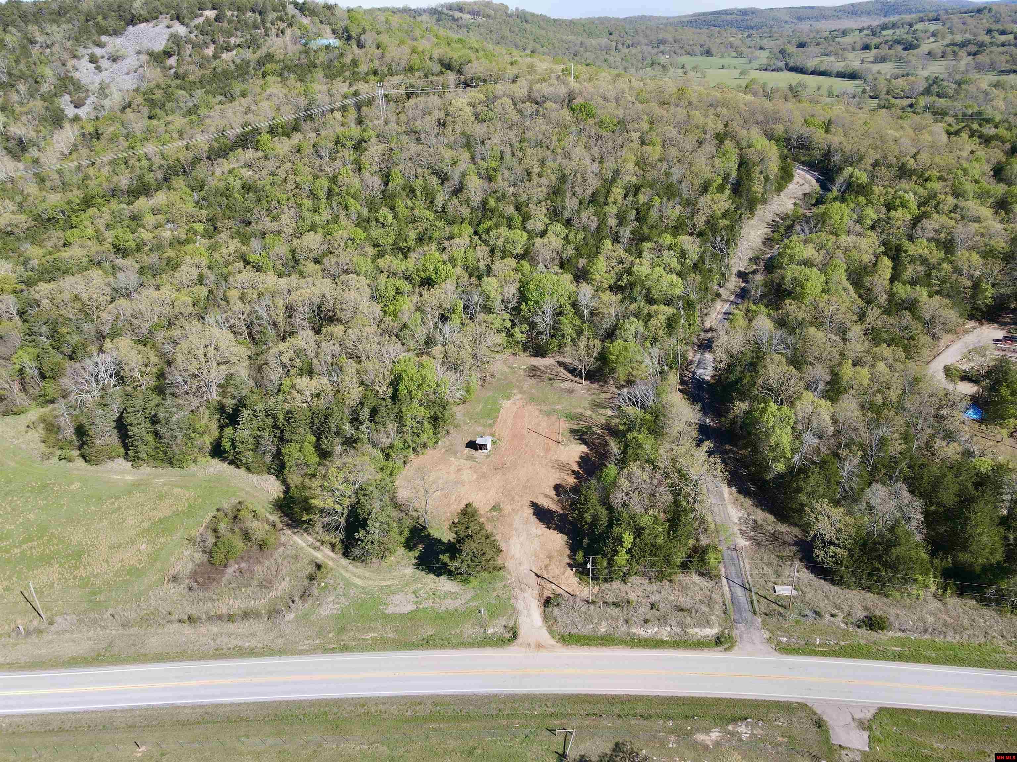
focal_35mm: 24
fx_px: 705
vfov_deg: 56.8
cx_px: 508
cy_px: 381
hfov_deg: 71.6
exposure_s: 1/500
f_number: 2.8
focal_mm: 4.5
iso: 100
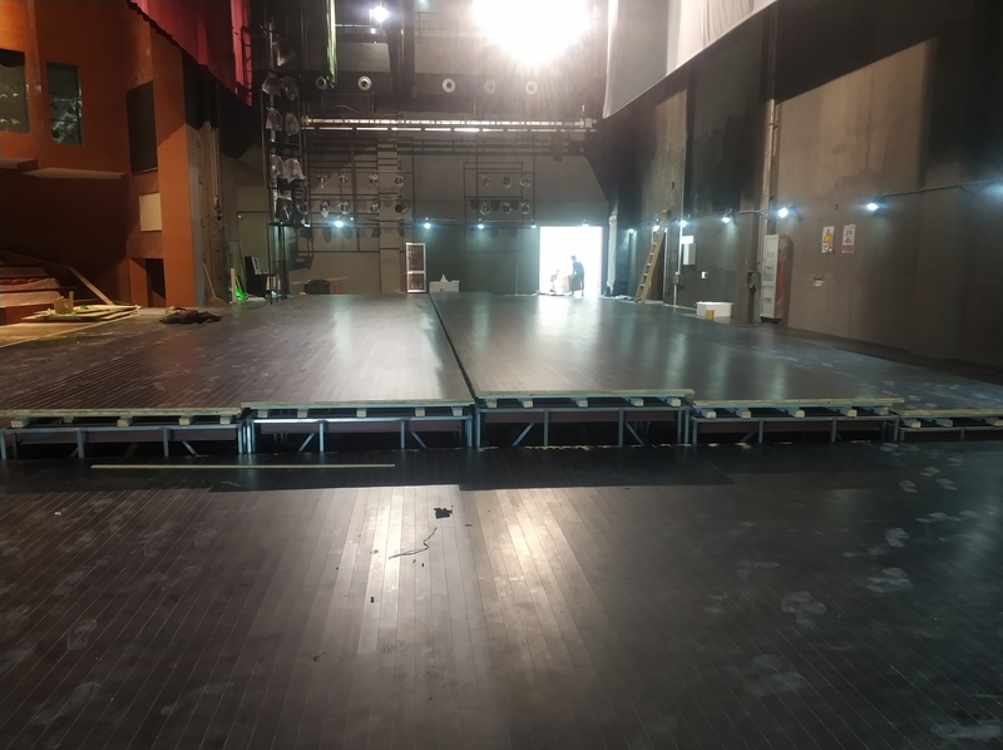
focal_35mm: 27
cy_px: 375
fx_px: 781
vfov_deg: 51.3
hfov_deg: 65.4
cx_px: 502
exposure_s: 1/17
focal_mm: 3.82
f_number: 1.8
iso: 385
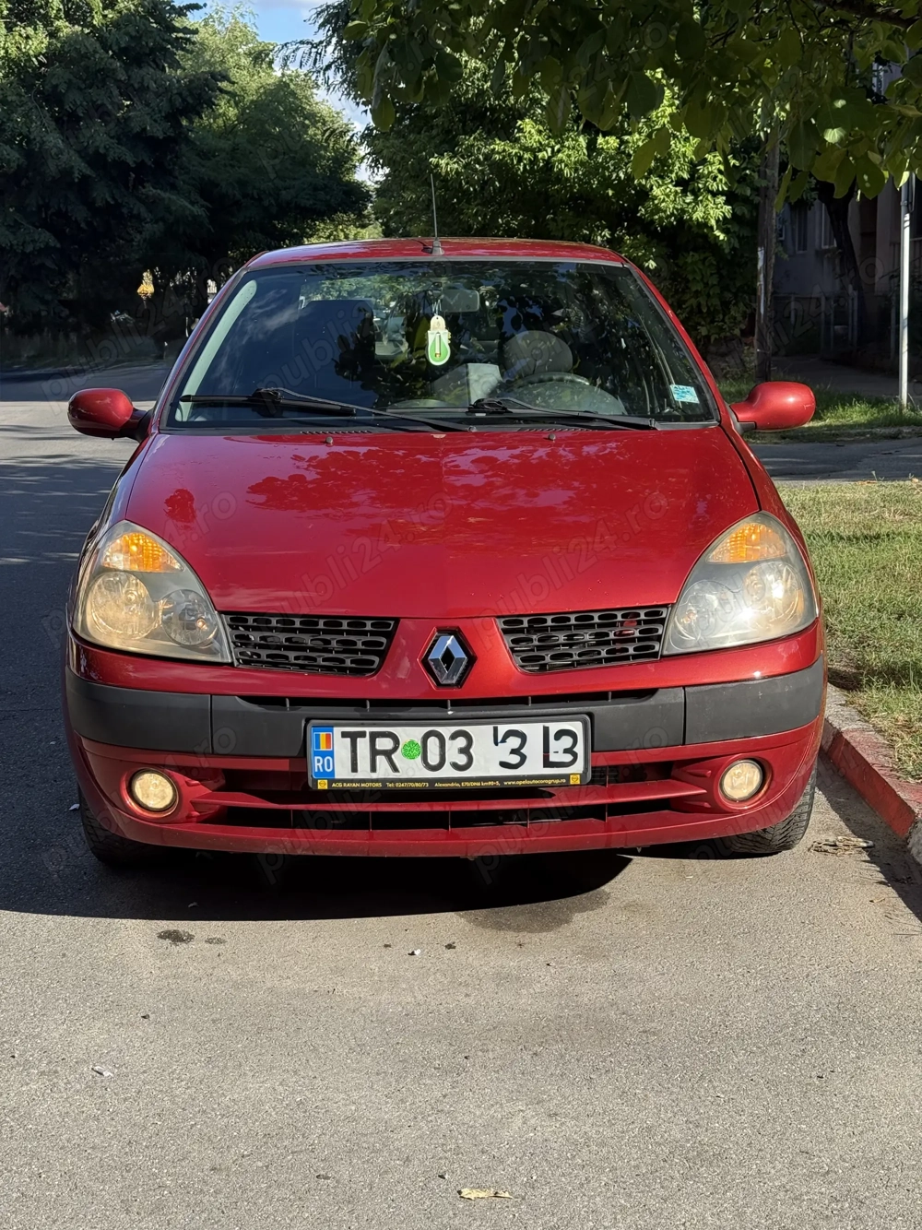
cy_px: 615
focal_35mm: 48
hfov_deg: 30.3
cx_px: 461
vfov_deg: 39.7
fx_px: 1705
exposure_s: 1/1543
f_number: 1.78
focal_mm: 6.76
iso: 80
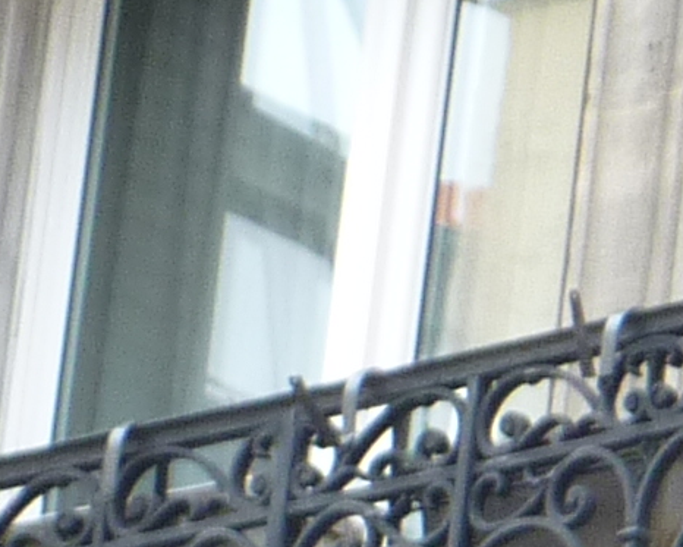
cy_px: 1160
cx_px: 1089
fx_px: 16074
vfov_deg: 1.9
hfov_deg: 2.4
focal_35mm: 795
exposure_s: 1/50
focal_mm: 17
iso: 125
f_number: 4.3
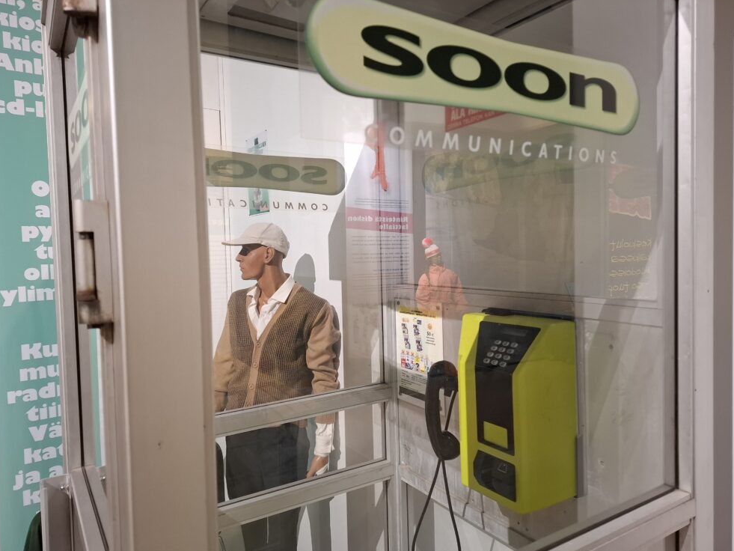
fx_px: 509
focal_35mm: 24
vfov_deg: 56.8
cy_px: 281
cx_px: 376
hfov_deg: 71.6
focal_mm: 5.54
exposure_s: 1/33
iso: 400
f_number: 1.8
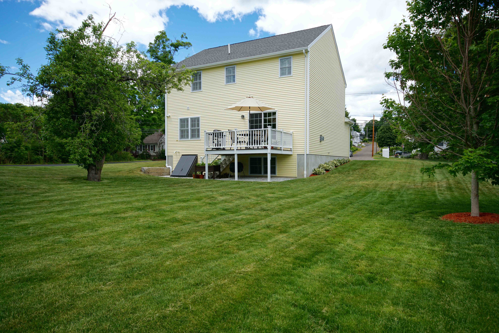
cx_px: 250
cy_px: 166
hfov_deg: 73.7
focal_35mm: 24
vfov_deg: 53.1
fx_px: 333
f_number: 8
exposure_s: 1/125
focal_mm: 16
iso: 100
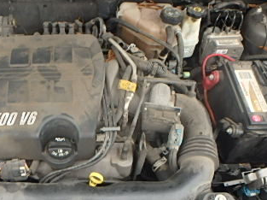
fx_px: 331
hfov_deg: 42.7
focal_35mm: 43
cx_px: 72
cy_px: 183
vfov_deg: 31.8
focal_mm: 3.7
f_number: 3.5
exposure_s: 1/40
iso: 200
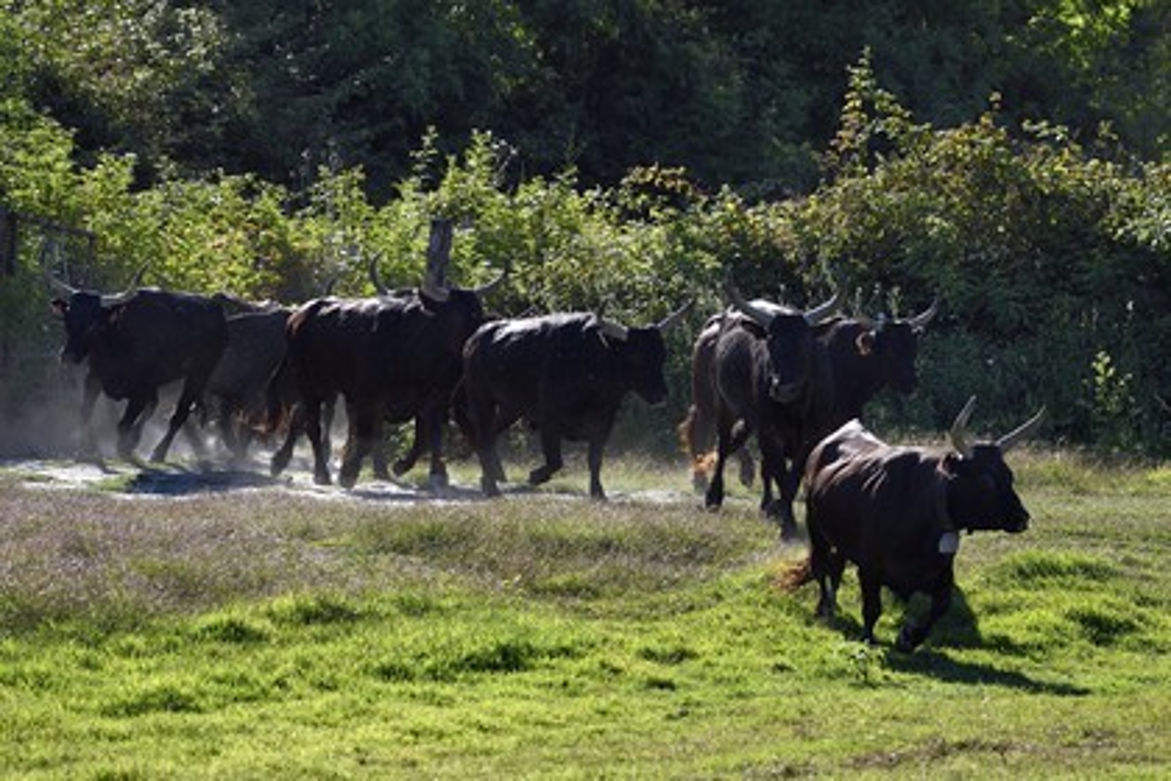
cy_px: 390
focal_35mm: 200
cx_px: 586
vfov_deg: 6.9
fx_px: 6505
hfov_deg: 10.3
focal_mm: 200
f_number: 7.1
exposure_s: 1/1000
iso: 400
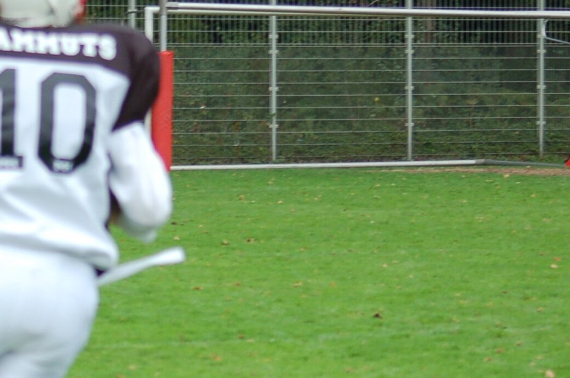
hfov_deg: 9.2
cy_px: 211
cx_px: 146
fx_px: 3525
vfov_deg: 6.1
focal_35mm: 223
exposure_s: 1/500
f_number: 4
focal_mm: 70
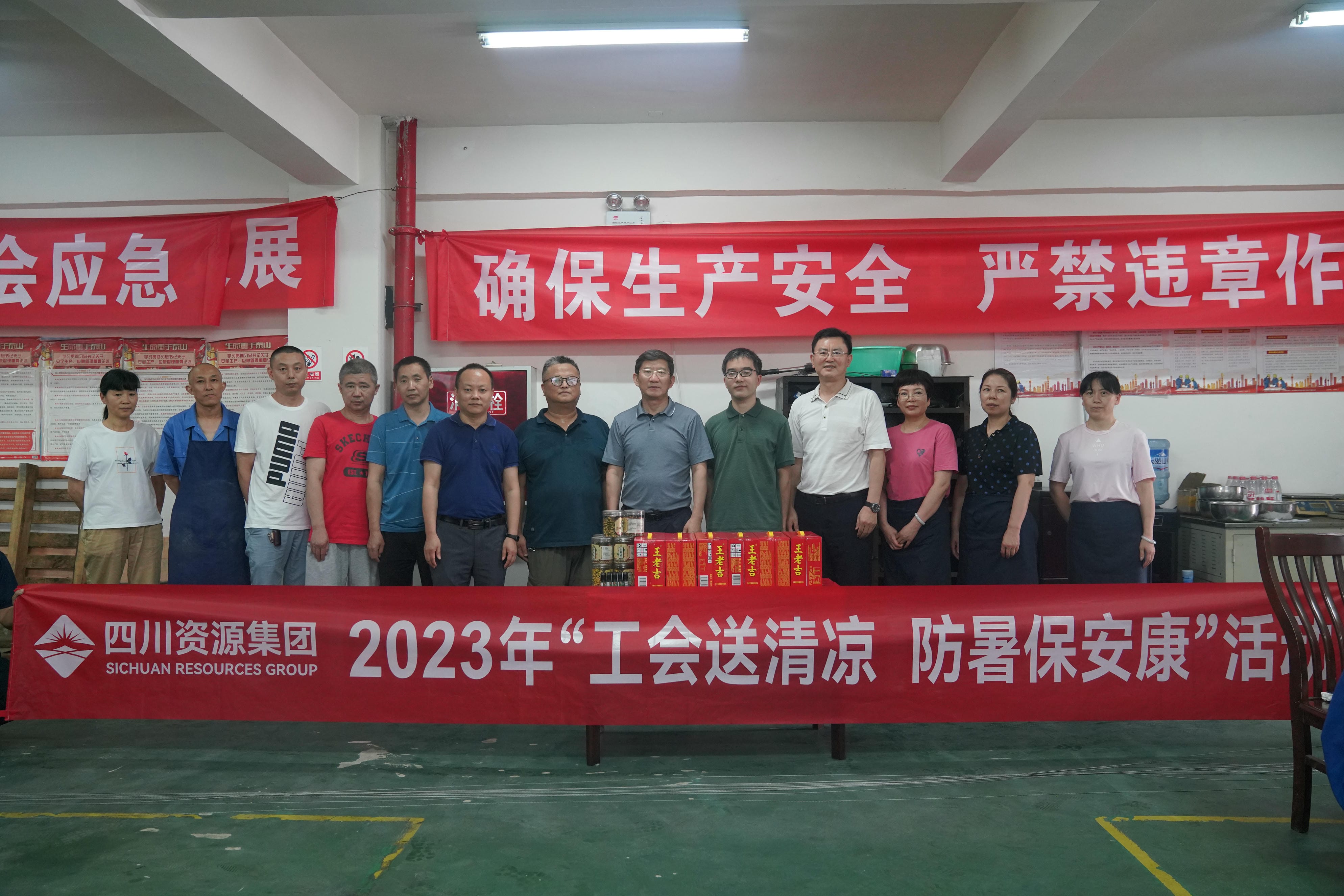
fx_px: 1008
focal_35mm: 27
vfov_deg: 47.9
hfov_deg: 67.4
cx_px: 672
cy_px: 448
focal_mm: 27
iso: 3200
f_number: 4
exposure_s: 1/160
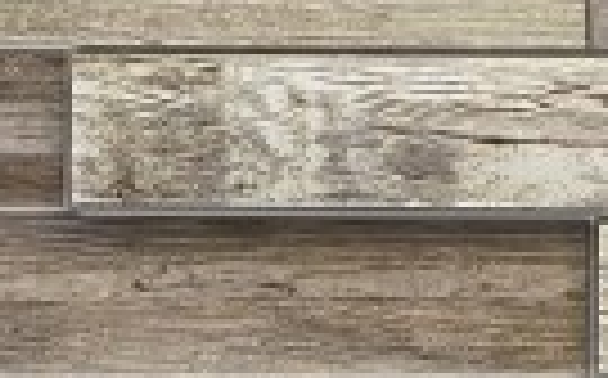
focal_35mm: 98
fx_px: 1622
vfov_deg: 13.1
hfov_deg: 19.8
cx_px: 757
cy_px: 378
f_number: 1.8
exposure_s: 1/50
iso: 125
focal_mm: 4.25
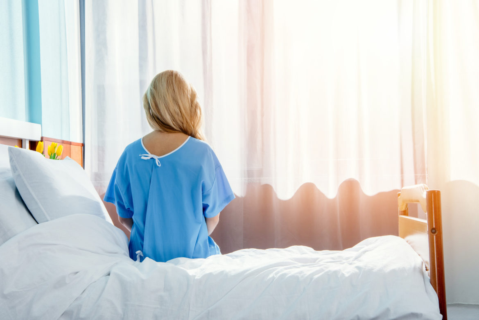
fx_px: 745
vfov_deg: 24.2
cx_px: 240
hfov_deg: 35.6
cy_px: 160
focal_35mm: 56
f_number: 10
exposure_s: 1/200
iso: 320
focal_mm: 56
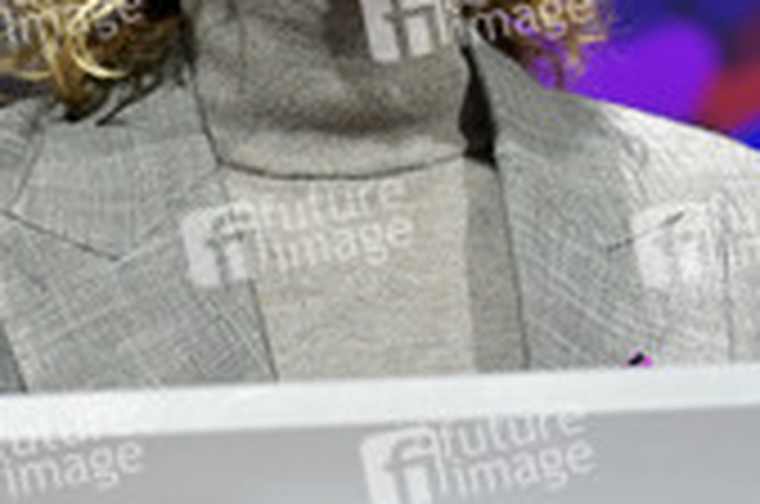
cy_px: -104
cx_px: 358
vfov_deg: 3.0
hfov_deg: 4.5
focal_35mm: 454
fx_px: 9566
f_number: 6.3
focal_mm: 170
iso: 2000
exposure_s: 1/80
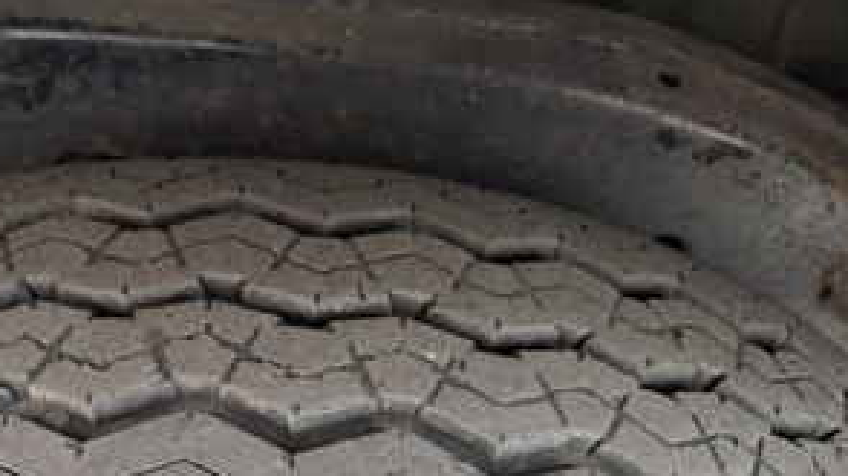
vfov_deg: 28.3
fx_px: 876
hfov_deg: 50.8
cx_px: 290
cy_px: 489
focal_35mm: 39
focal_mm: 5.54
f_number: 1.8
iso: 50
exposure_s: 1/100
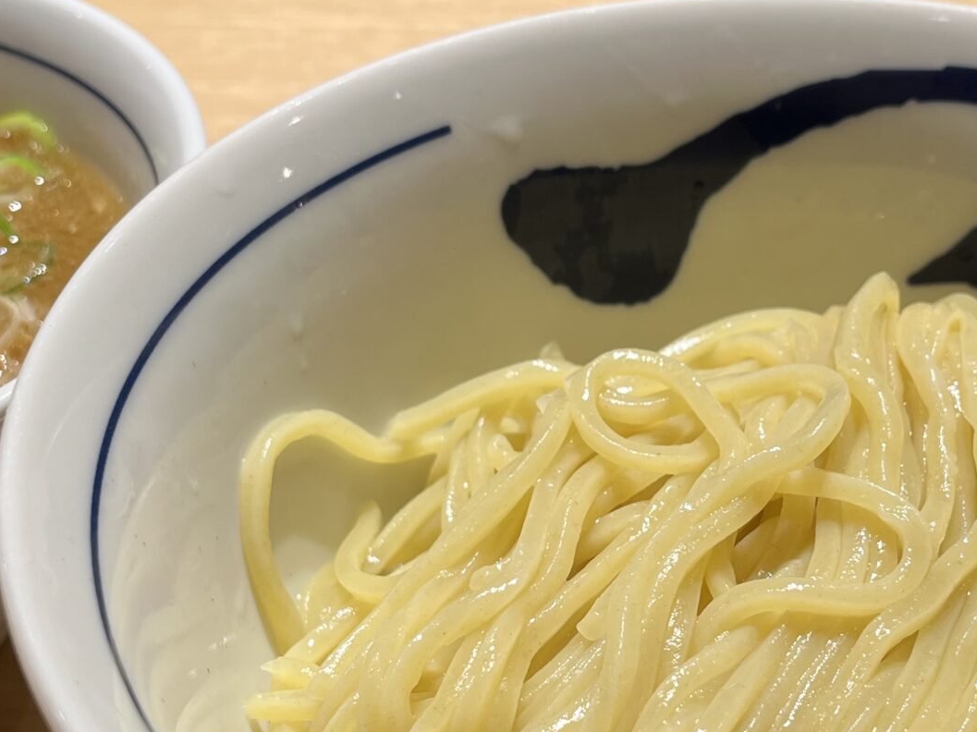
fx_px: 1778
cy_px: 497
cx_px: 537
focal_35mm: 63
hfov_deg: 30.7
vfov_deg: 23.2
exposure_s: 1/100
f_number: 1.6
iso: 32
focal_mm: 5.1
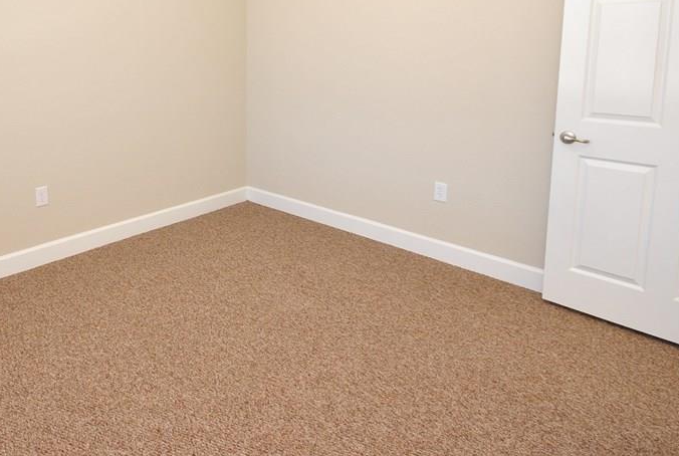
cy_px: 98
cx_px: 201
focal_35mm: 24
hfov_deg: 70.4
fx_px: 454
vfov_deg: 50.5
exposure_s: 1/50
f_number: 8
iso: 400
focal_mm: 10
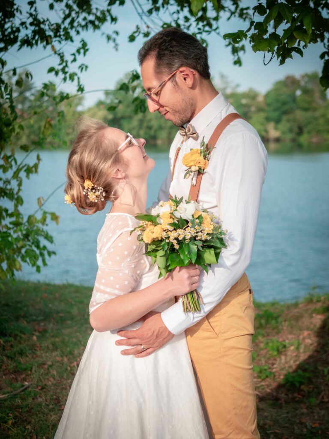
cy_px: 220
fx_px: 634
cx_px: 164
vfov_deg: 38.2
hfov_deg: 29.1
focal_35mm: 50
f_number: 1.8
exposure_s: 1/5000
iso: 400
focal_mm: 25
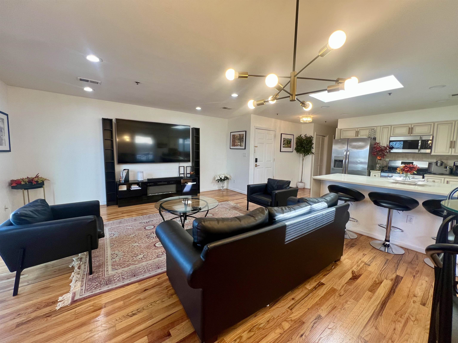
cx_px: 229
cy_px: 172
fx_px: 172
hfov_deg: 106.2
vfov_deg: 89.9
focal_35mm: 13
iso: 100
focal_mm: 1.57
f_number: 1.8
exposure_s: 1/120
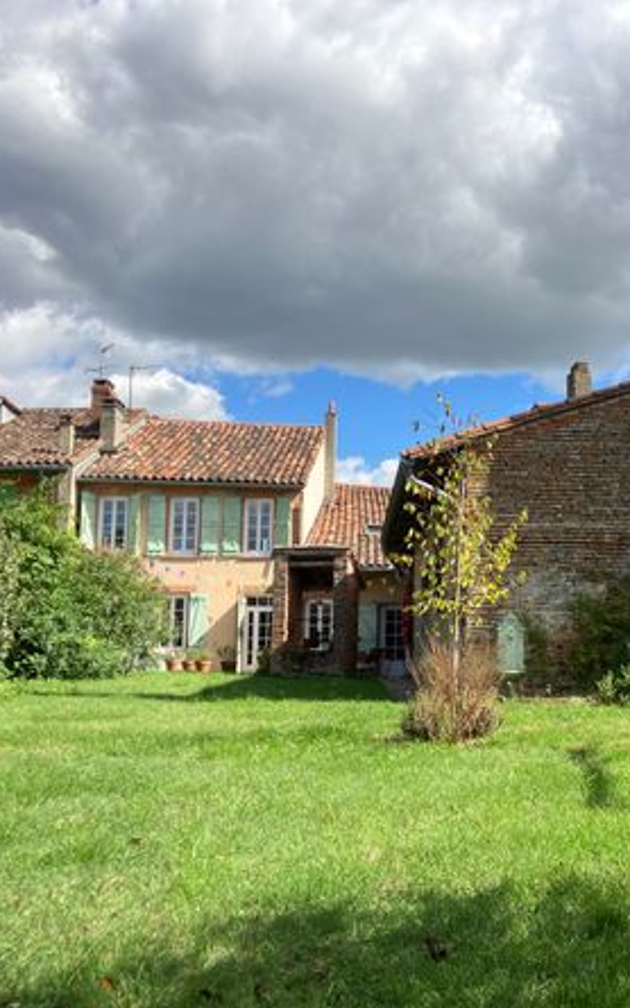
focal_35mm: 40
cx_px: 501
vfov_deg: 49.3
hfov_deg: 31.2
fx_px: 1099
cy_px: 501
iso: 32
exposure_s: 1/1621
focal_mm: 3.99
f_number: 1.8
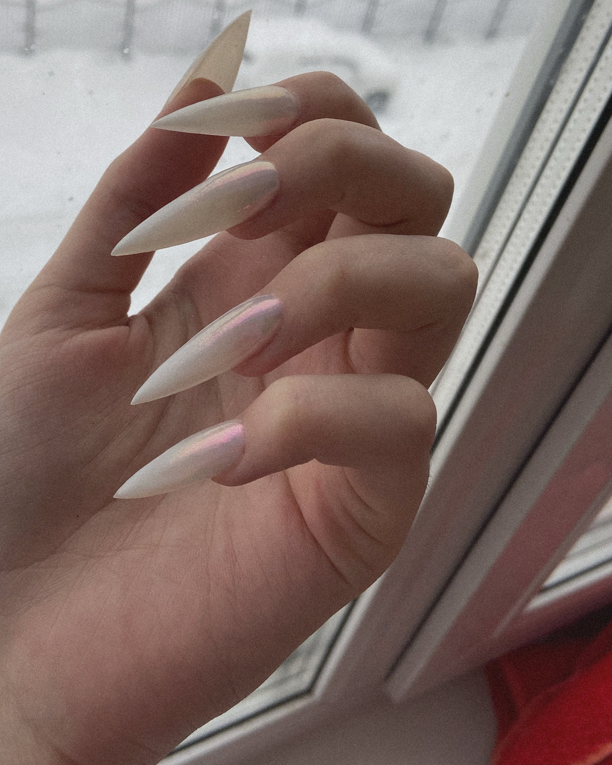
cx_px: 231
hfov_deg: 36.3
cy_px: 269
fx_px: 928
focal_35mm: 41
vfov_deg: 44.3
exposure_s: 1/313
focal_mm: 4.25
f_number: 1.8
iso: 32
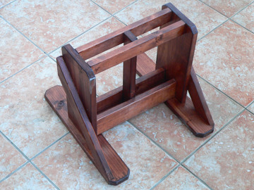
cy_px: 95
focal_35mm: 70
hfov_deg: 27.8
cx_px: 127
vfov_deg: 21.0
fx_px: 514
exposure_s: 1/50
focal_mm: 11.6
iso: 200
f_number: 2.8
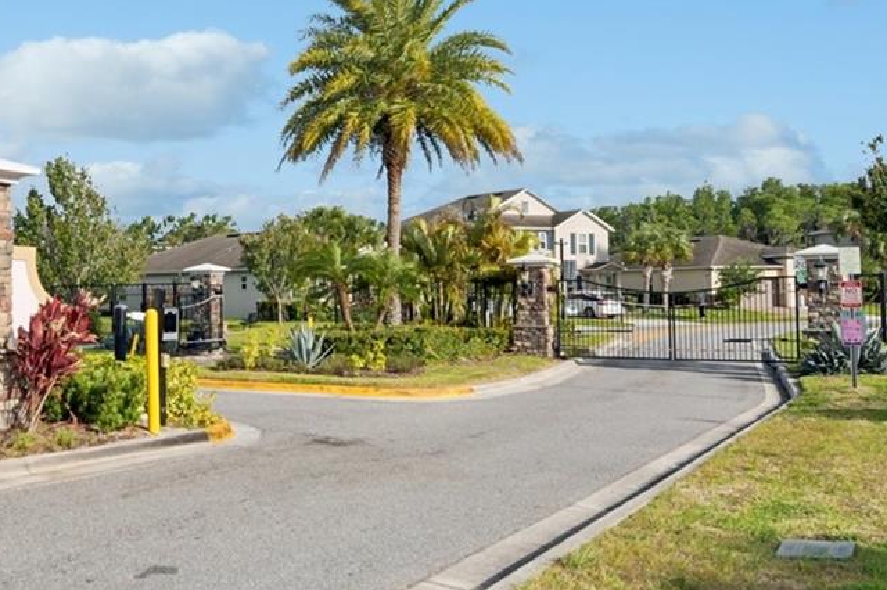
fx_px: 985
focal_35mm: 40
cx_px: 139
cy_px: 289
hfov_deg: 45.2
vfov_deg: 33.4
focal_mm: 16
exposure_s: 1/1600
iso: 400
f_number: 8
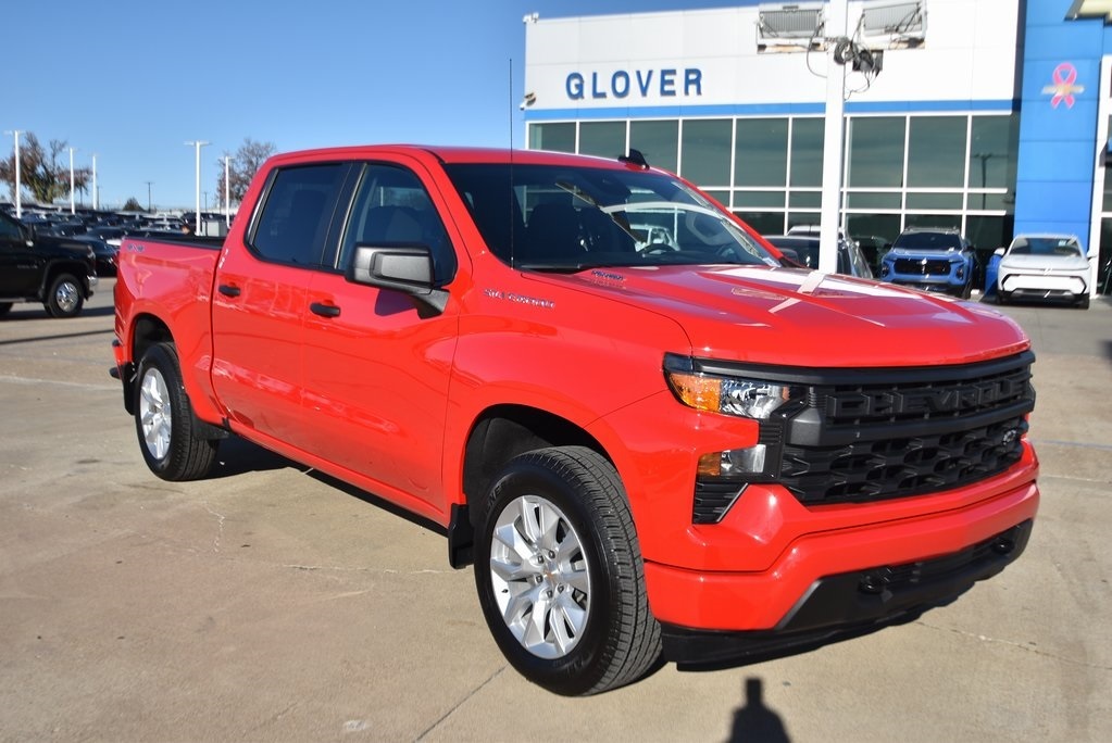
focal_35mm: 36
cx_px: 556
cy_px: 372
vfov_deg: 36.9
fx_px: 1113
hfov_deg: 53.1
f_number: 4.5
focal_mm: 24
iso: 100
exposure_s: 1/1000
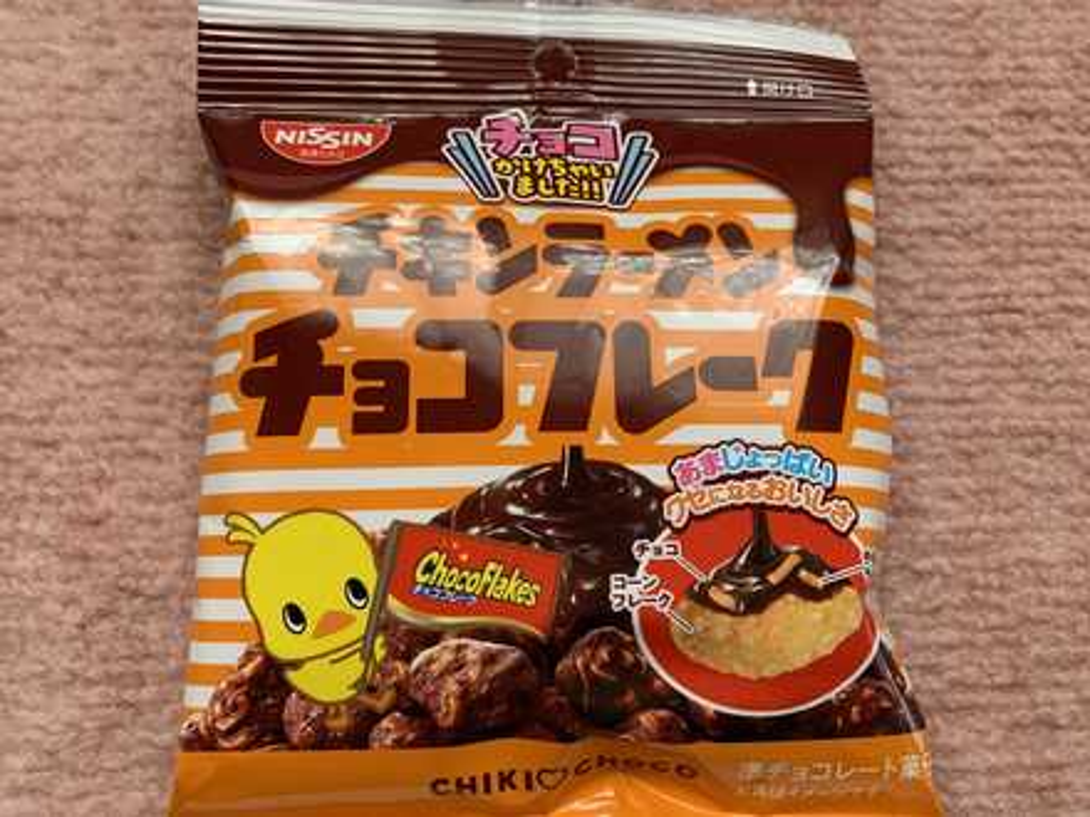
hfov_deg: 67.3
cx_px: 545
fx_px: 819
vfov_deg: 53.1
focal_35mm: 26
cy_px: 408
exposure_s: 1/60
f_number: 1.8
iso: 320
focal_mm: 4.25
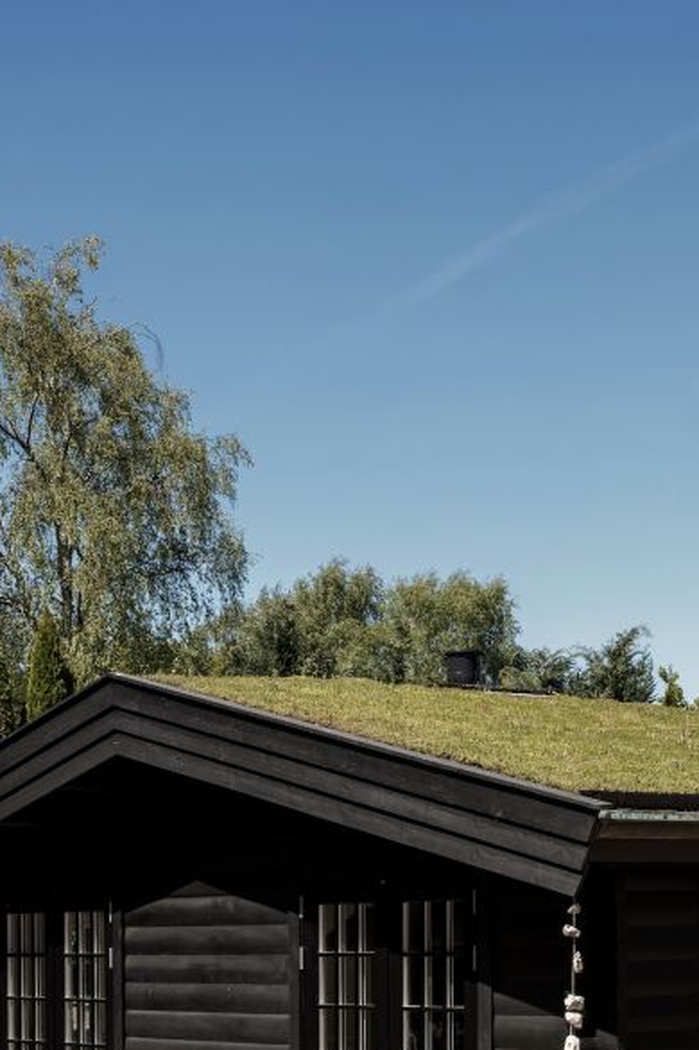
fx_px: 2245
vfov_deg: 26.0
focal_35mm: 77
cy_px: 772
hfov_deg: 17.7
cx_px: 354
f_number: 10
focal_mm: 41
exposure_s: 1/200
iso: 400
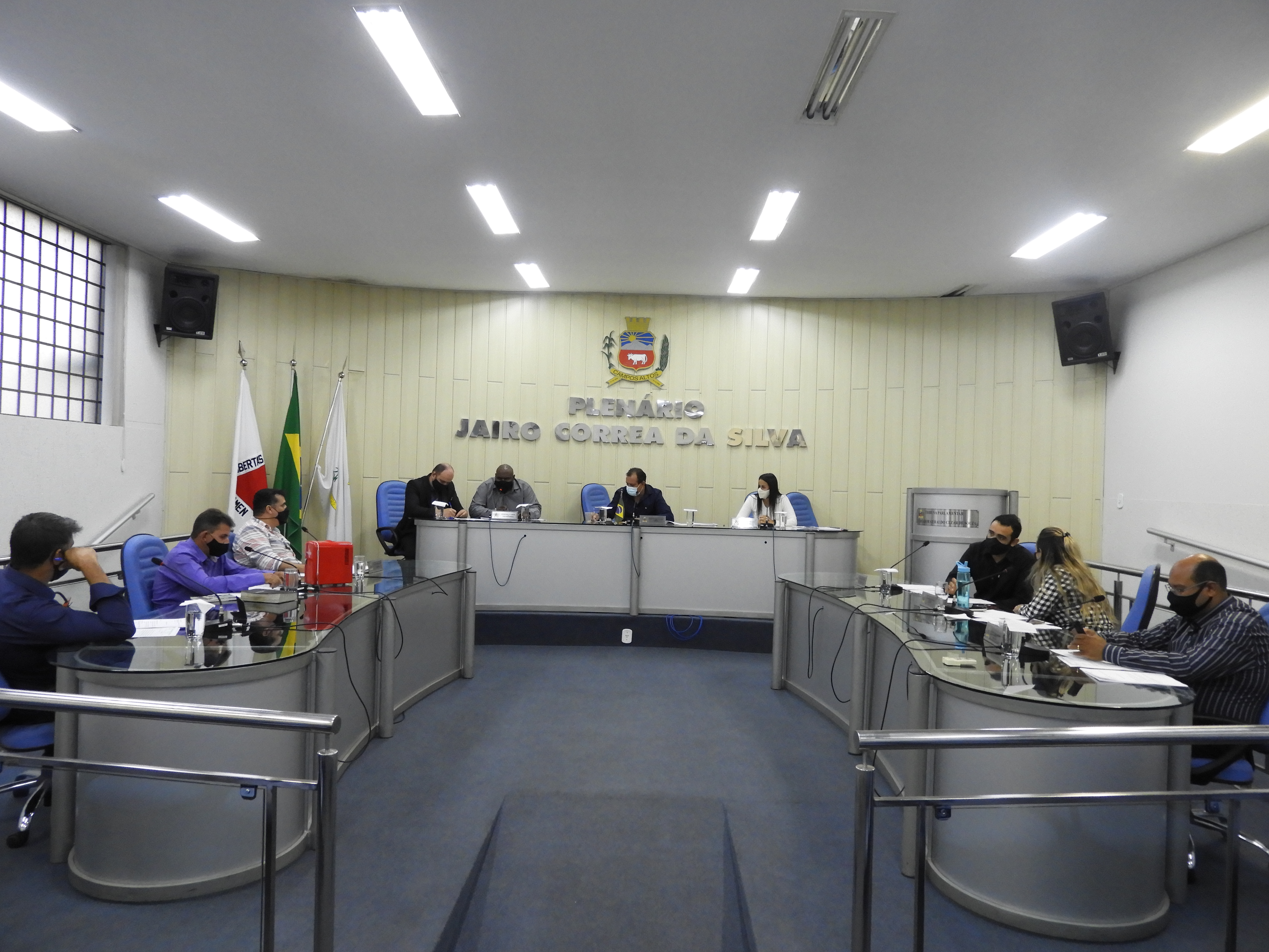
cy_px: 476
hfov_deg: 71.6
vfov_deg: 56.8
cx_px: 634
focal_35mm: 24
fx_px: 880
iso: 400
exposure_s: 1/30
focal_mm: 4.3
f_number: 3.3
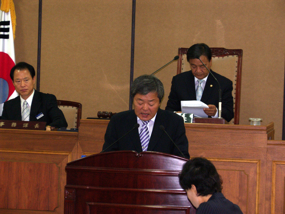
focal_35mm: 170
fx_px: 1400
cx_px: 142
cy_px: 107
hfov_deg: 11.6
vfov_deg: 8.7
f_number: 4
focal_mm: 43.9
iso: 100
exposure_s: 1/100
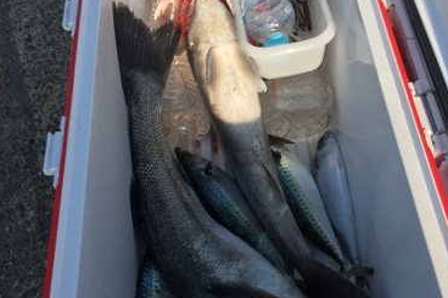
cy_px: 184
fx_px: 510
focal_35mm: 41
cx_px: 226
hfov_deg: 47.4
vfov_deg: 32.5
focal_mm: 4.15
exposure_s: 1/1083
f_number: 2.2
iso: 25
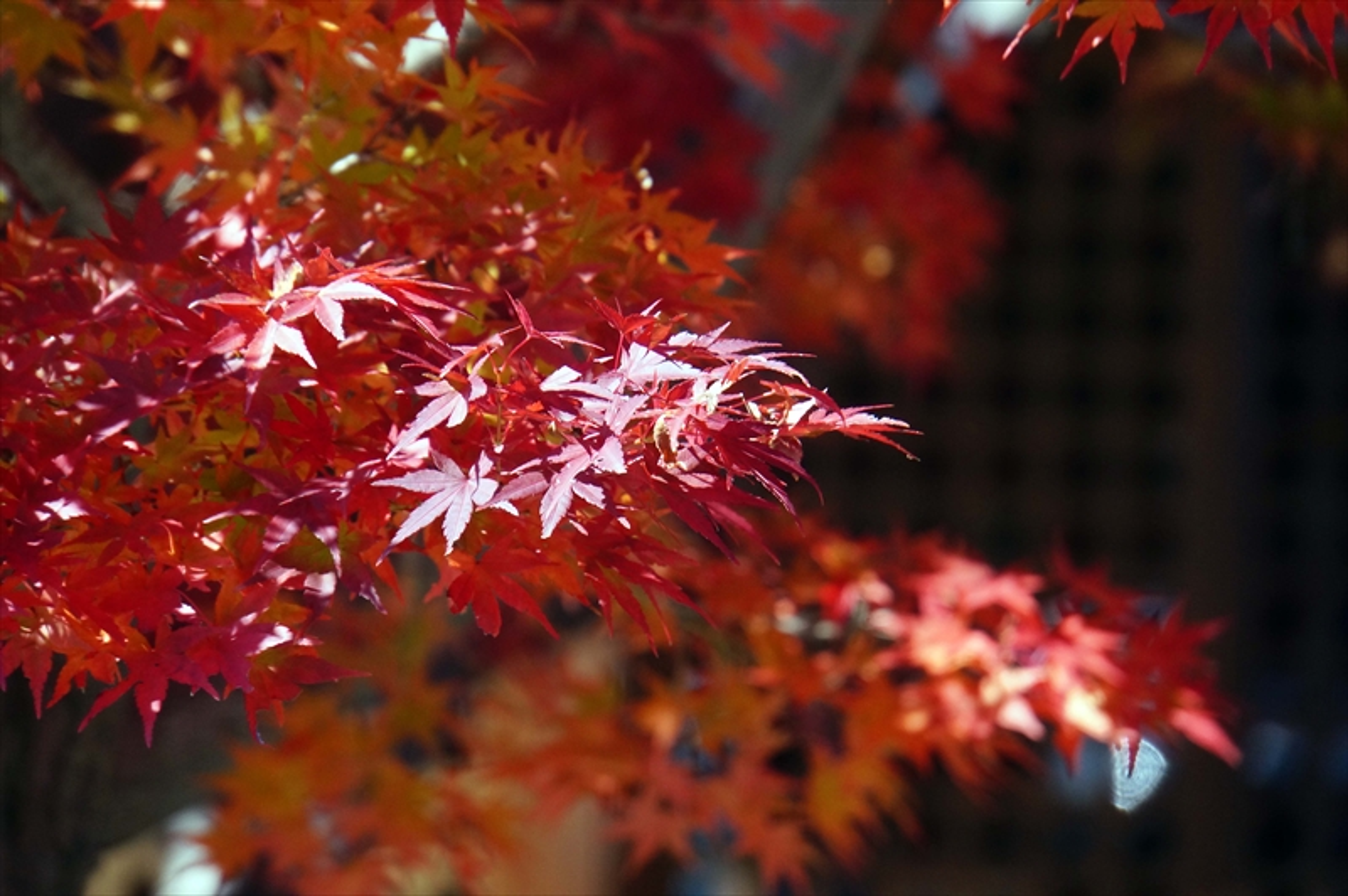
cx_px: 674
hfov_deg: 6.9
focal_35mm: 300
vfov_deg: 4.6
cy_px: 448
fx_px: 11224
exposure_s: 1/800
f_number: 6.3
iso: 800
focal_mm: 200
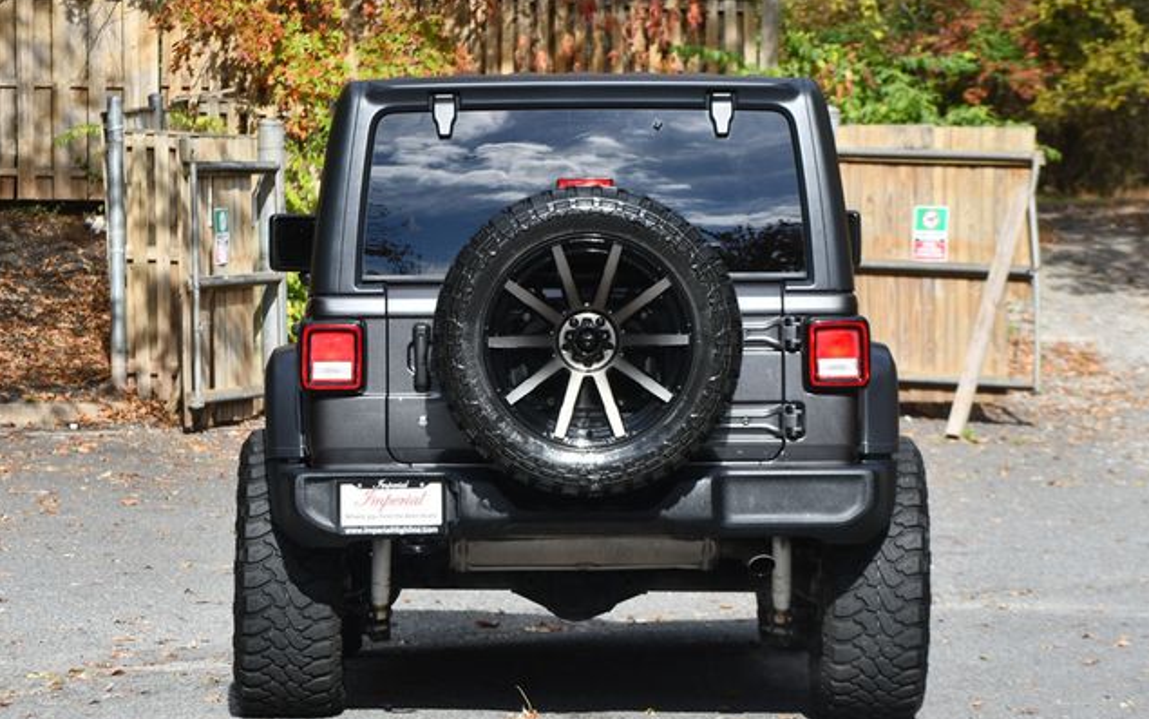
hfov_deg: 13.3
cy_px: 351
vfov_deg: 8.4
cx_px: 575
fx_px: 4917
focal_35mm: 157
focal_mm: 102
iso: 140
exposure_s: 1/250
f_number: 8
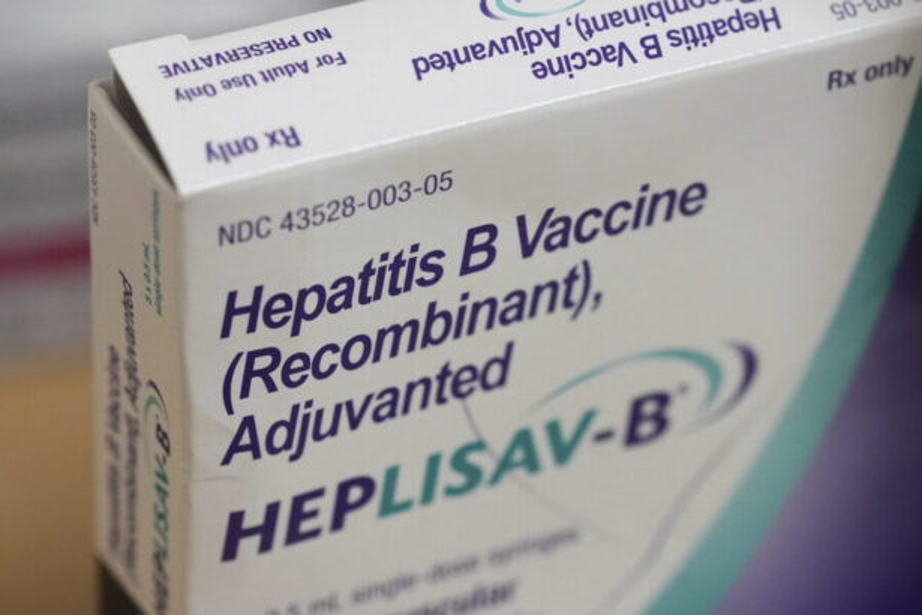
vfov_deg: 6.8
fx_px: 5173
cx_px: 461
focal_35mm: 202
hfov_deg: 10.2
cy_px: 308
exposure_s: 1/500
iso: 4000
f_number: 4
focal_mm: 135
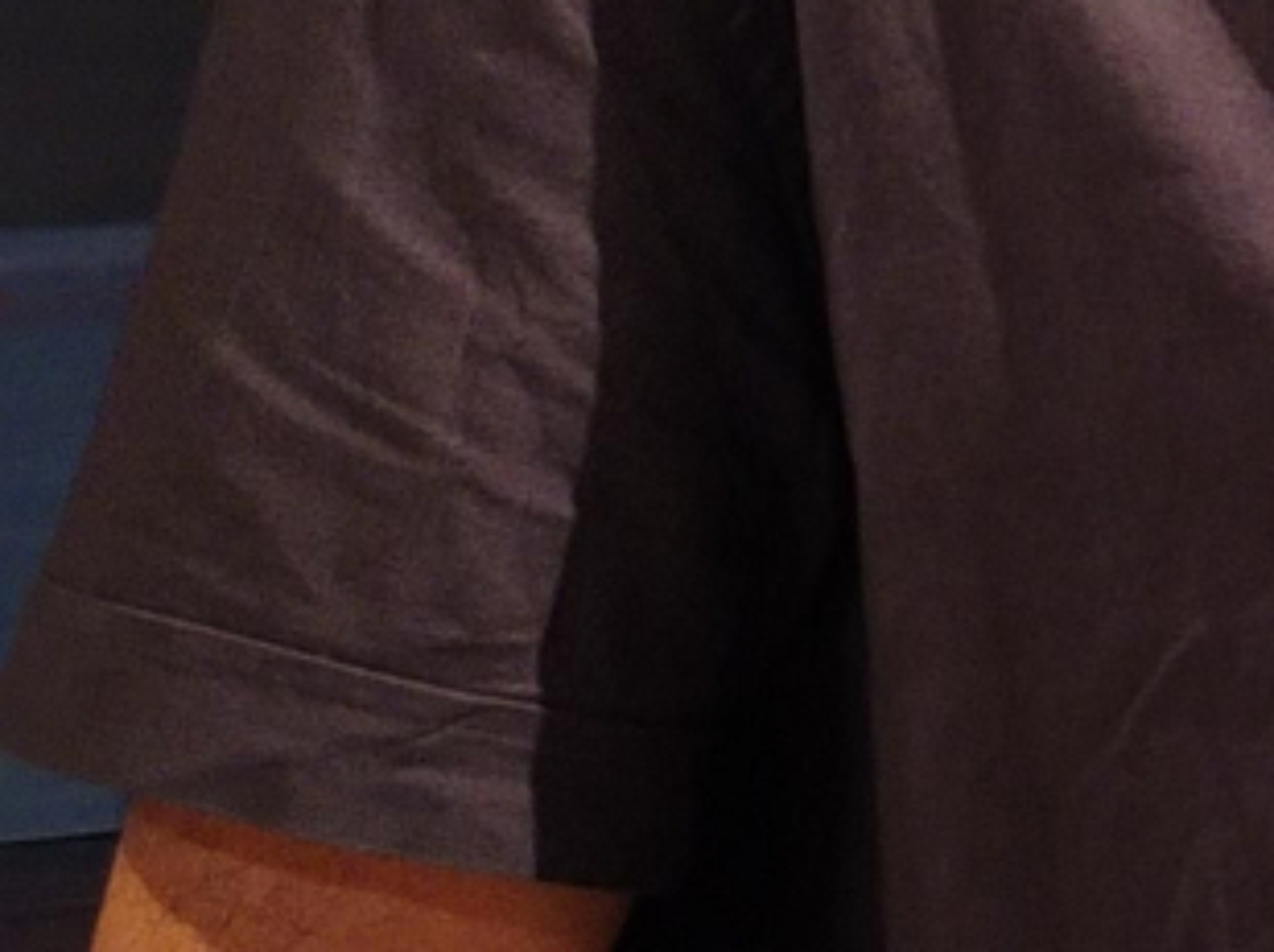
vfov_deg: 7.9
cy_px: 556
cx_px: 1975
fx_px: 6911
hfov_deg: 10.2
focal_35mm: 188
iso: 347
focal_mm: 4.75
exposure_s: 1/33.3
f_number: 1.8
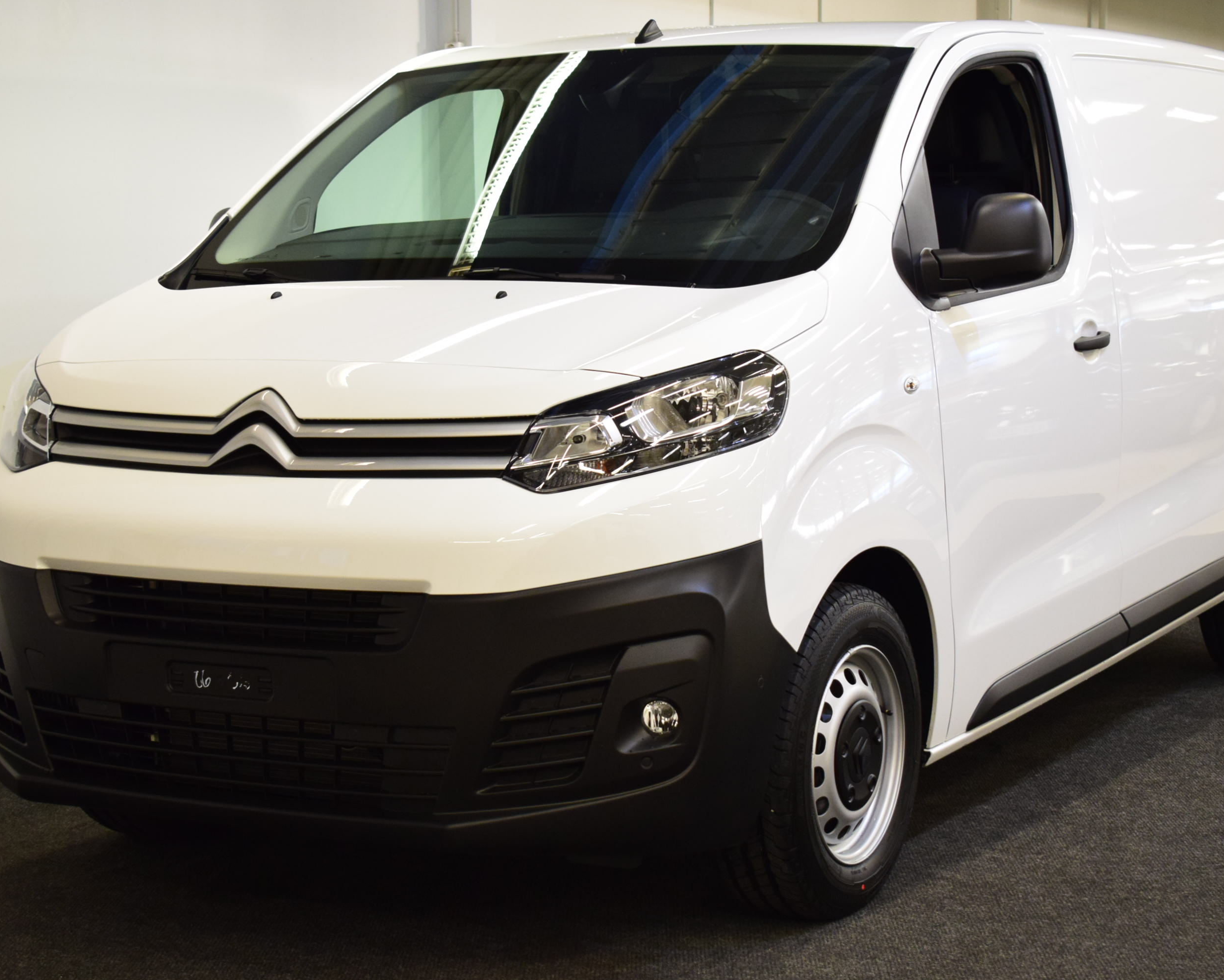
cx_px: 657
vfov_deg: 22.5
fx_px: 2463
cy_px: 492
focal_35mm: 68
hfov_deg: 27.9
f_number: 5.6
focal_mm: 40
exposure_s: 1/125
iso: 1600
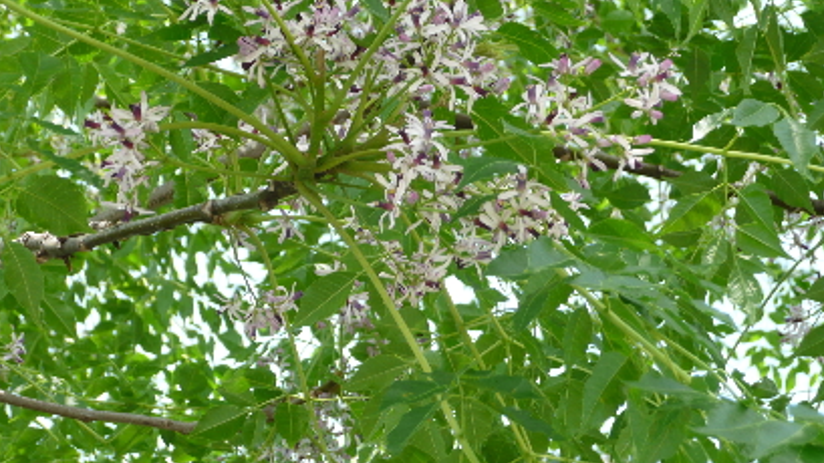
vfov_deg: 11.0
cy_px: 141
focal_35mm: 110
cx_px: 417
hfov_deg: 19.5
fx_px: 2403
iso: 100
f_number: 4.7
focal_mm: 15.7
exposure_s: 1/80
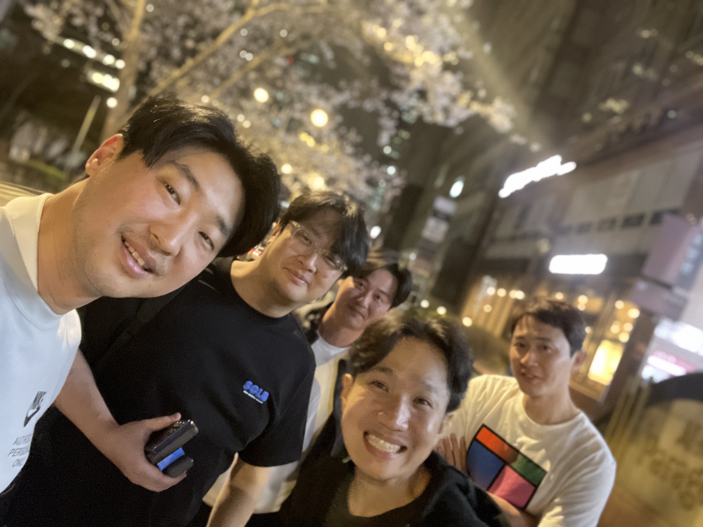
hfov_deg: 60.0
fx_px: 609
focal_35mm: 30
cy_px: 264
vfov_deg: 46.8
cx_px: 352
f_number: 2.2
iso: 800
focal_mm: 2.71
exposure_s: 1/15
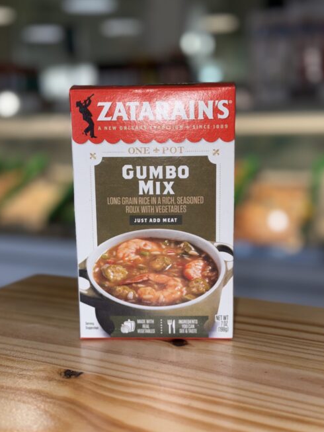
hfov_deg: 29.7
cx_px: 160
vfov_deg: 38.9
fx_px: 611
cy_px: 219
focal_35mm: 49
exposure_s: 1/385
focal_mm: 6.76
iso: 50
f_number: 1.78
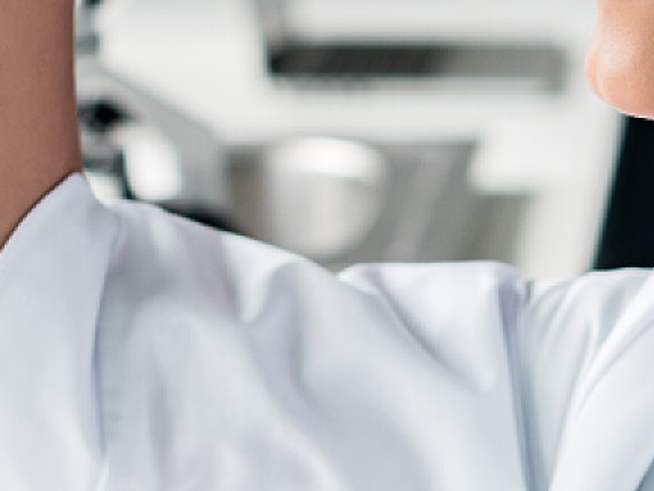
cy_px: 197
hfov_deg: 9.3
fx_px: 4025
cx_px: 535
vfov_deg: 7.0
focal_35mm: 213
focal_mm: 50
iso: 200
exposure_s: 1/125
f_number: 2.8
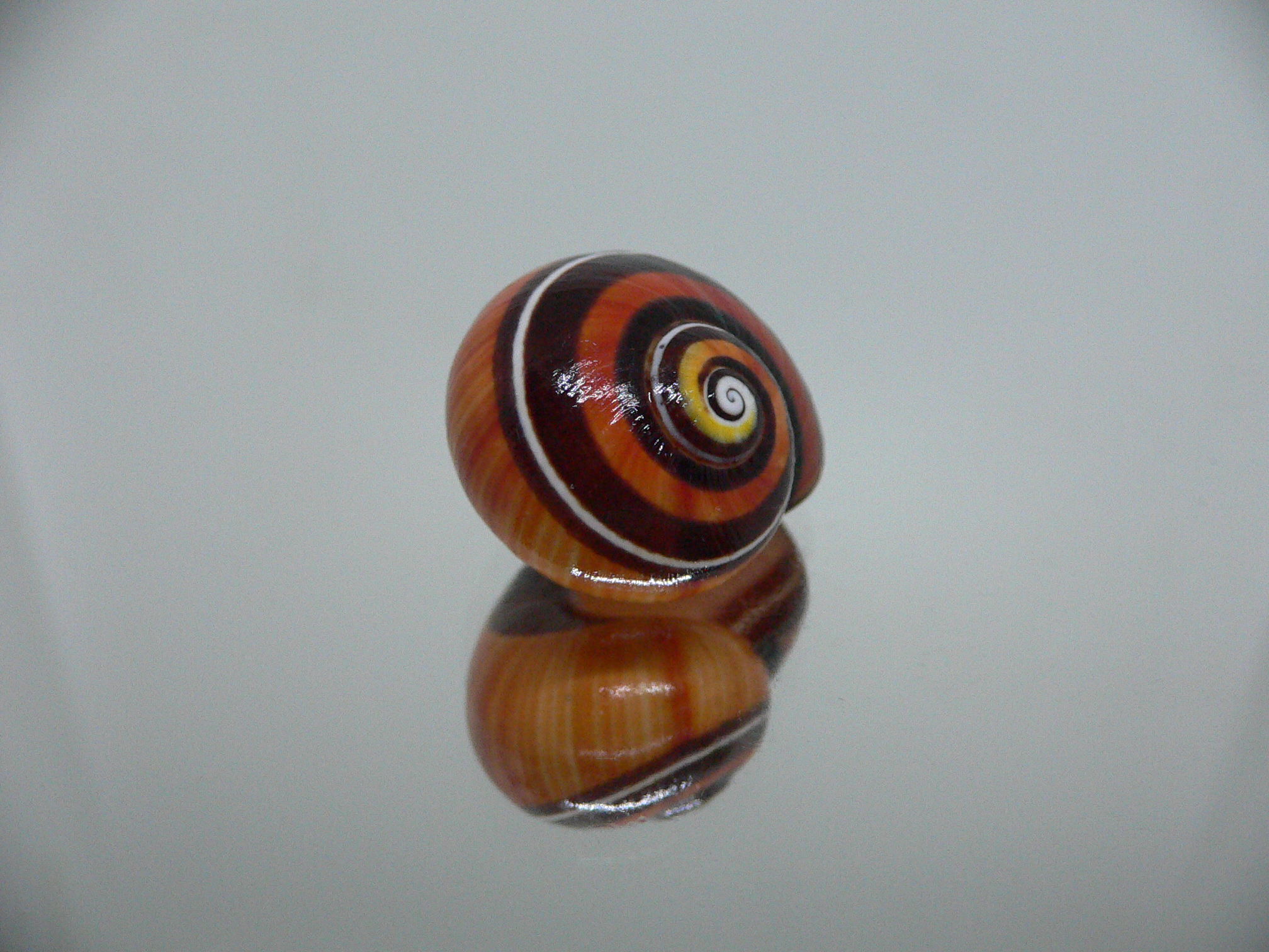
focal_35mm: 35
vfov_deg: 40.7
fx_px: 1283
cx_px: 634
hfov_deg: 52.6
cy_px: 476
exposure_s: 1/60
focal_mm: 4.6
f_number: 2.8
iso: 200
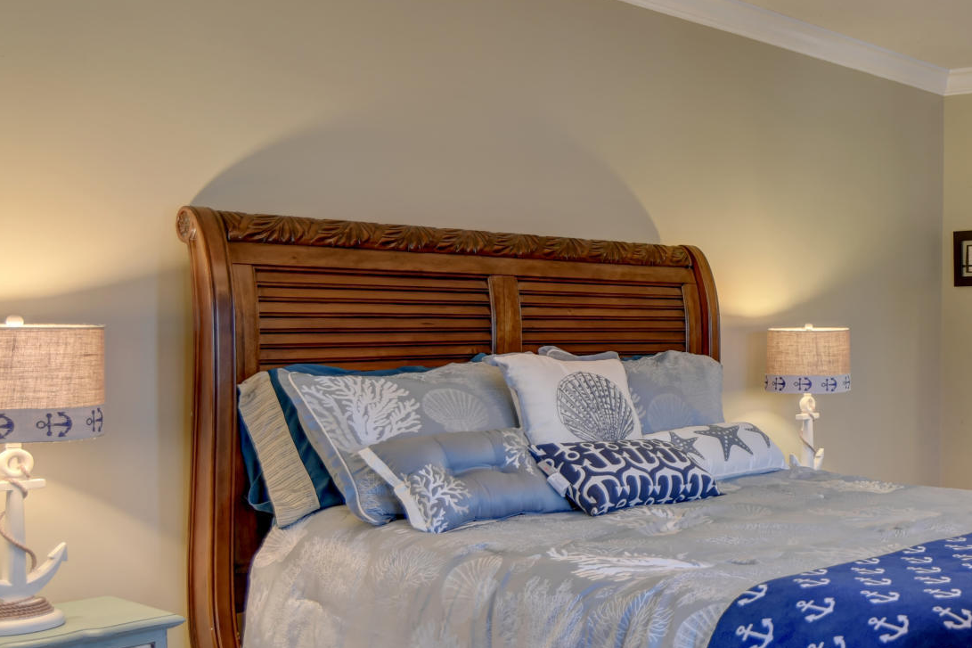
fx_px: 1188
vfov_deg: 30.5
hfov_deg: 38.8
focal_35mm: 44
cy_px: 339
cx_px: 999
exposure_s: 1/15
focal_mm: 16
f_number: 2.8
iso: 360
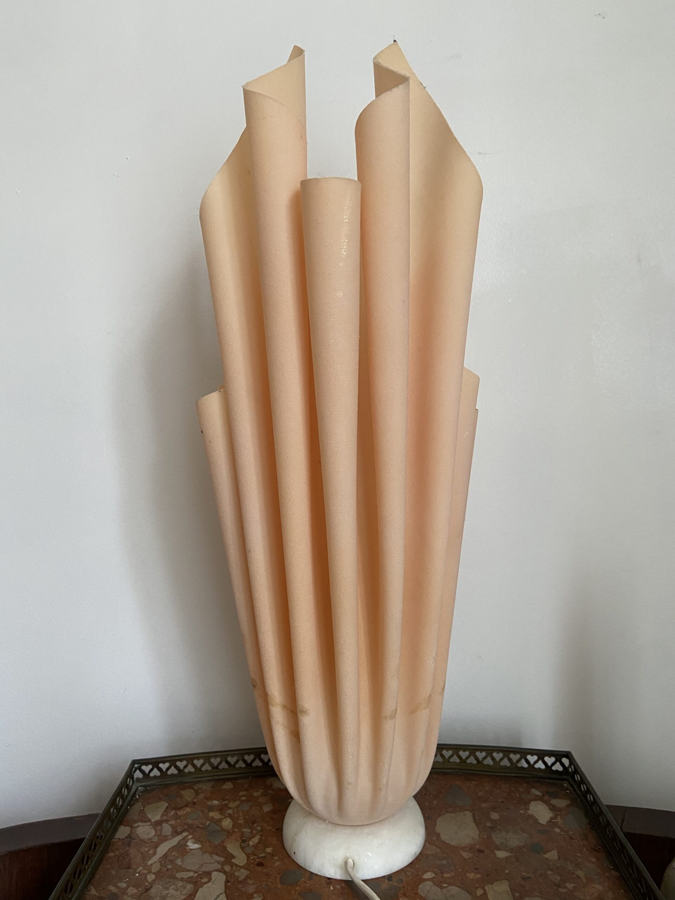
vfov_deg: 67.3
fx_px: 676
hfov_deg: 53.1
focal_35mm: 26
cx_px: 338
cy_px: 450
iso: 160
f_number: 1.8
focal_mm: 4.25
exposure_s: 1/50
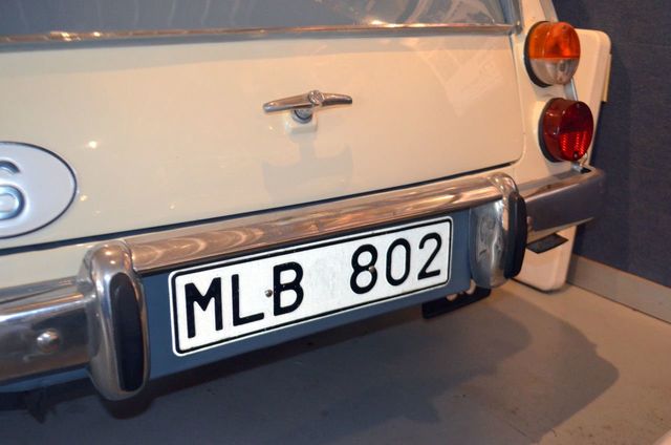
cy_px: 222
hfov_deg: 49.6
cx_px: 336
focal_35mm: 39
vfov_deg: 34.1
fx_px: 725
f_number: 4.2
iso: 2000
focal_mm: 26
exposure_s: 1/60
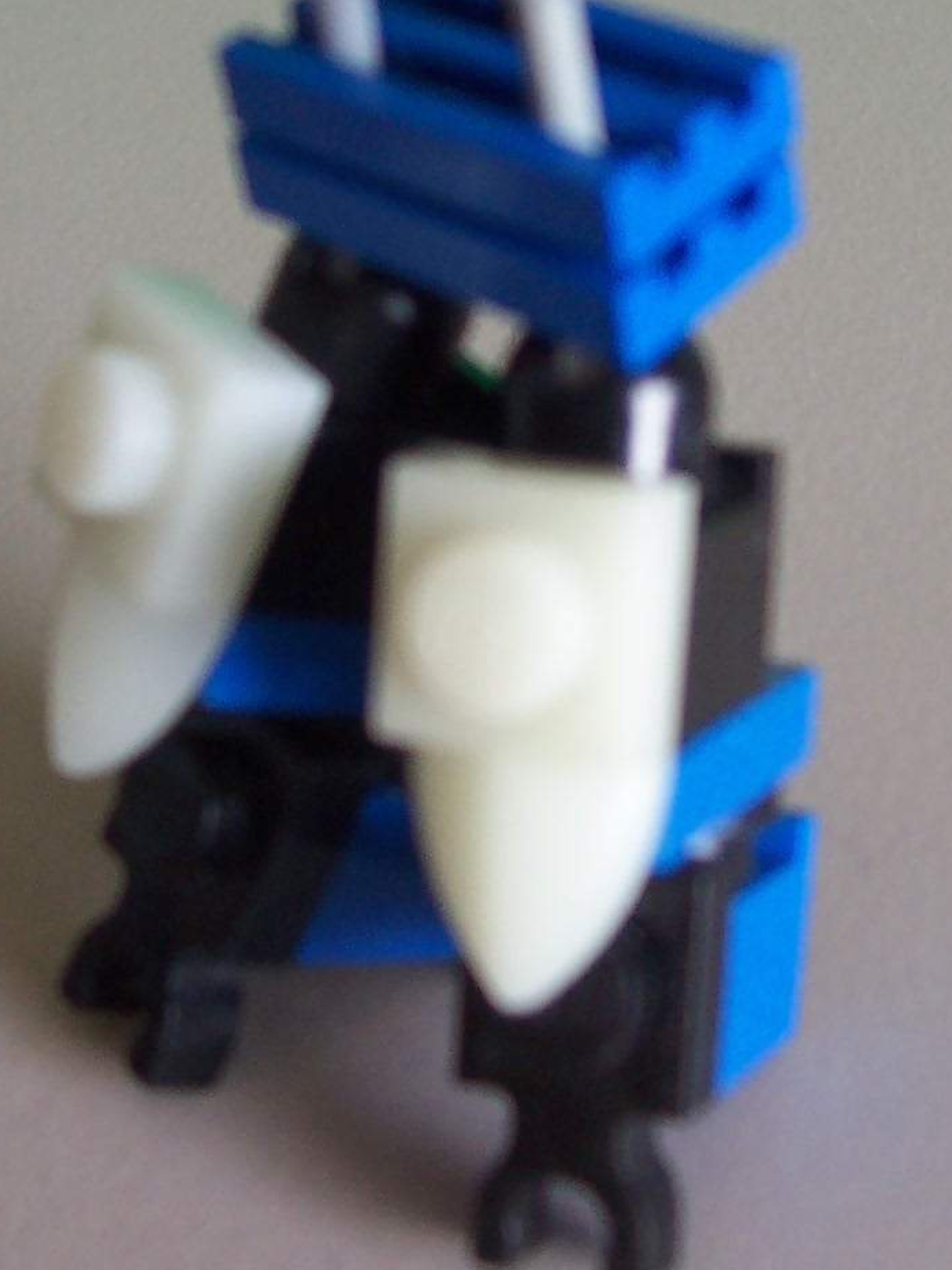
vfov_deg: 24.1
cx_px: 566
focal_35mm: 81
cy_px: 468
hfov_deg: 18.2
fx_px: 2970
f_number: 2.8
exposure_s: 1/30
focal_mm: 5.6
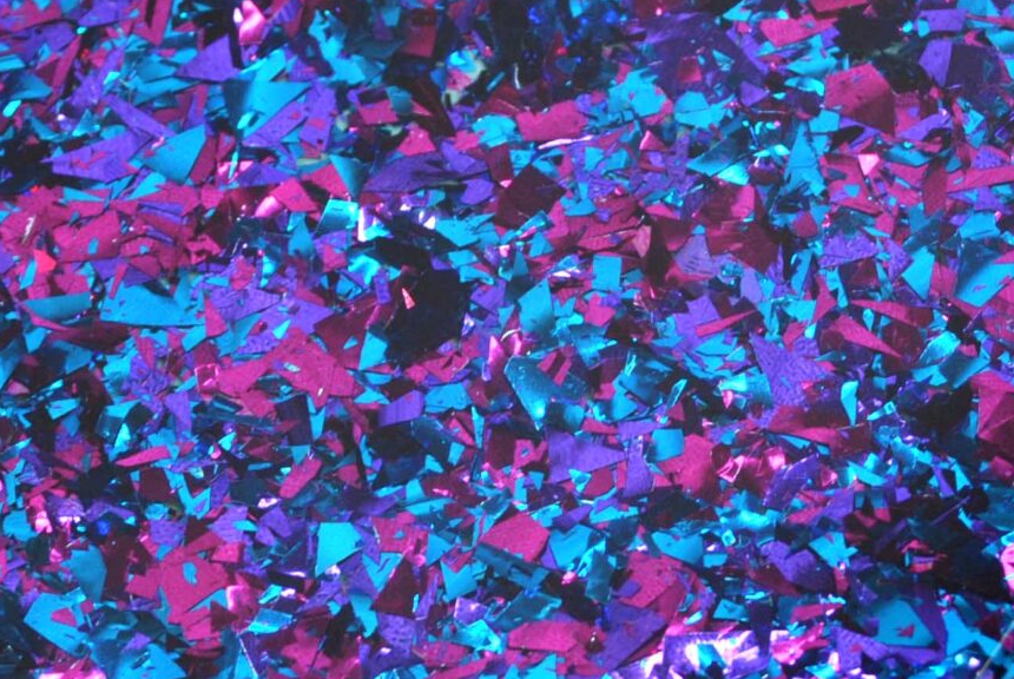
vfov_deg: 10.6
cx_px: 420
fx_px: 3652
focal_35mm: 129
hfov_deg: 15.8
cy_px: 547
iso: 200
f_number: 4.5
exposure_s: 1/125
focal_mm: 29
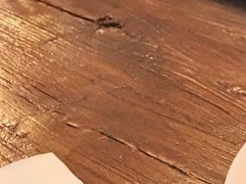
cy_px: 175
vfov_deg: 17.8
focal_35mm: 81
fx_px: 575
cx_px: 330
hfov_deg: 21.5
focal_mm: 4.15
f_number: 2.2
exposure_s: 1/17
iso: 250
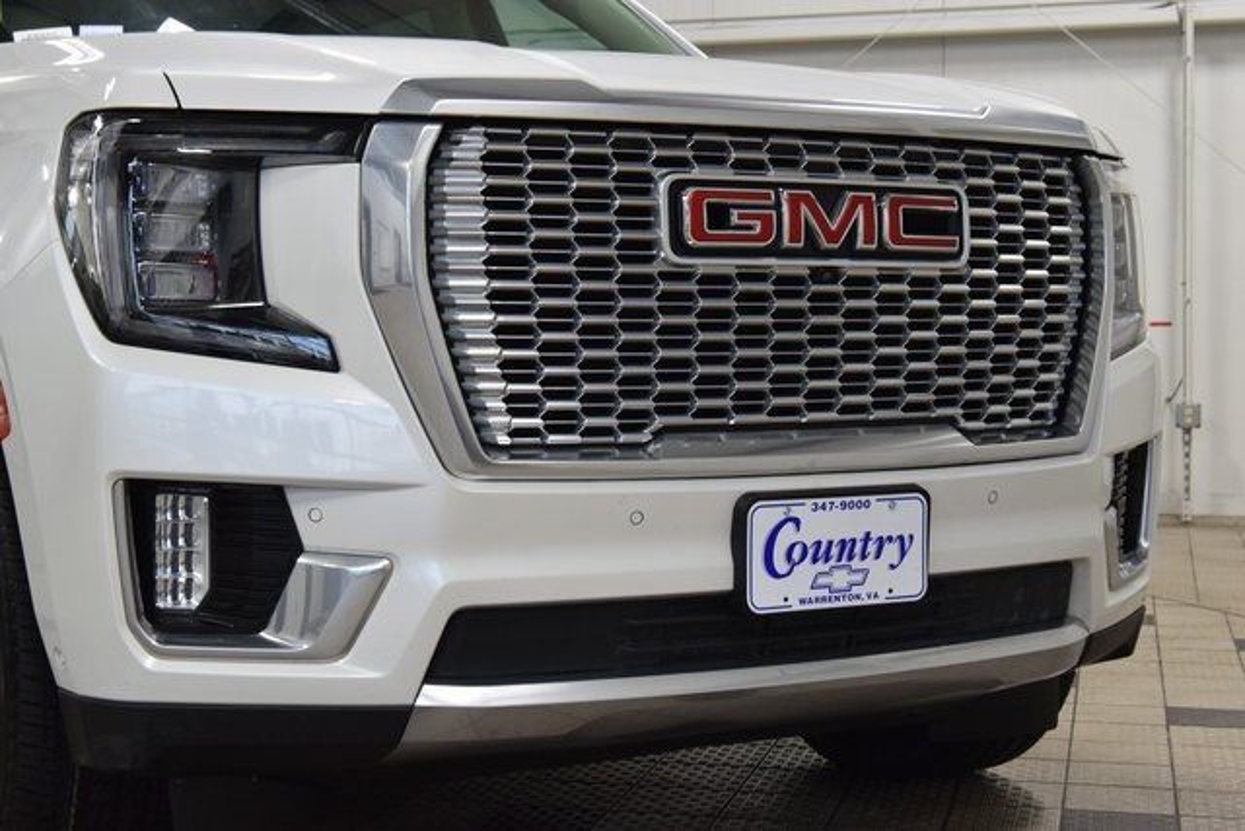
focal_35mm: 57
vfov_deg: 23.8
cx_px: 622
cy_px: 416
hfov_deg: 35.0
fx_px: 1972
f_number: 7.1
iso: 1600
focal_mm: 38
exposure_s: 1/60
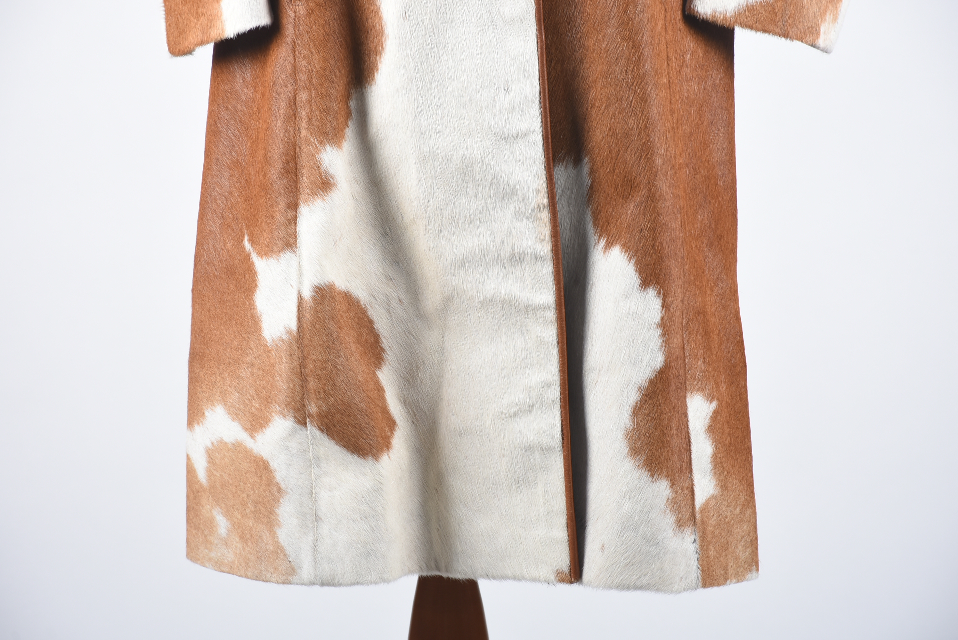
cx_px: 479
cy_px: 320
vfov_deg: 6.6
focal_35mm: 210
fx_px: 5592
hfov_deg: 9.8
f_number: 10
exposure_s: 1/200
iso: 200
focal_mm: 140
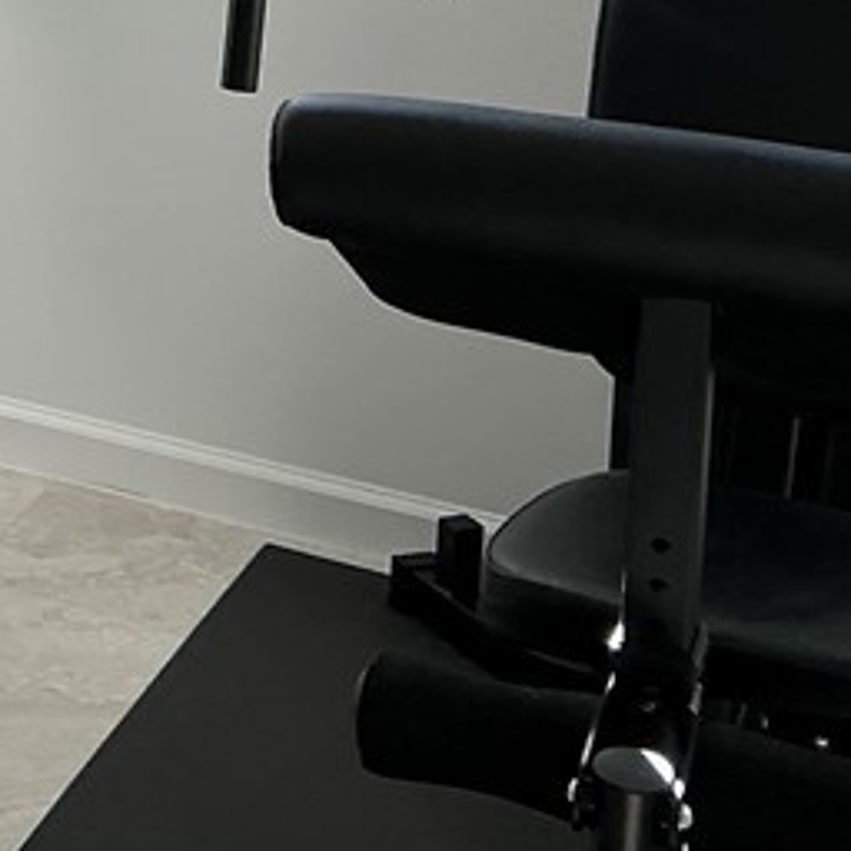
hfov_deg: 15.8
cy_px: -286
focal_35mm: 99
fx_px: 2754
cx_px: -515
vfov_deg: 16.5
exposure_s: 1/120
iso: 25
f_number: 1.8
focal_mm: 3
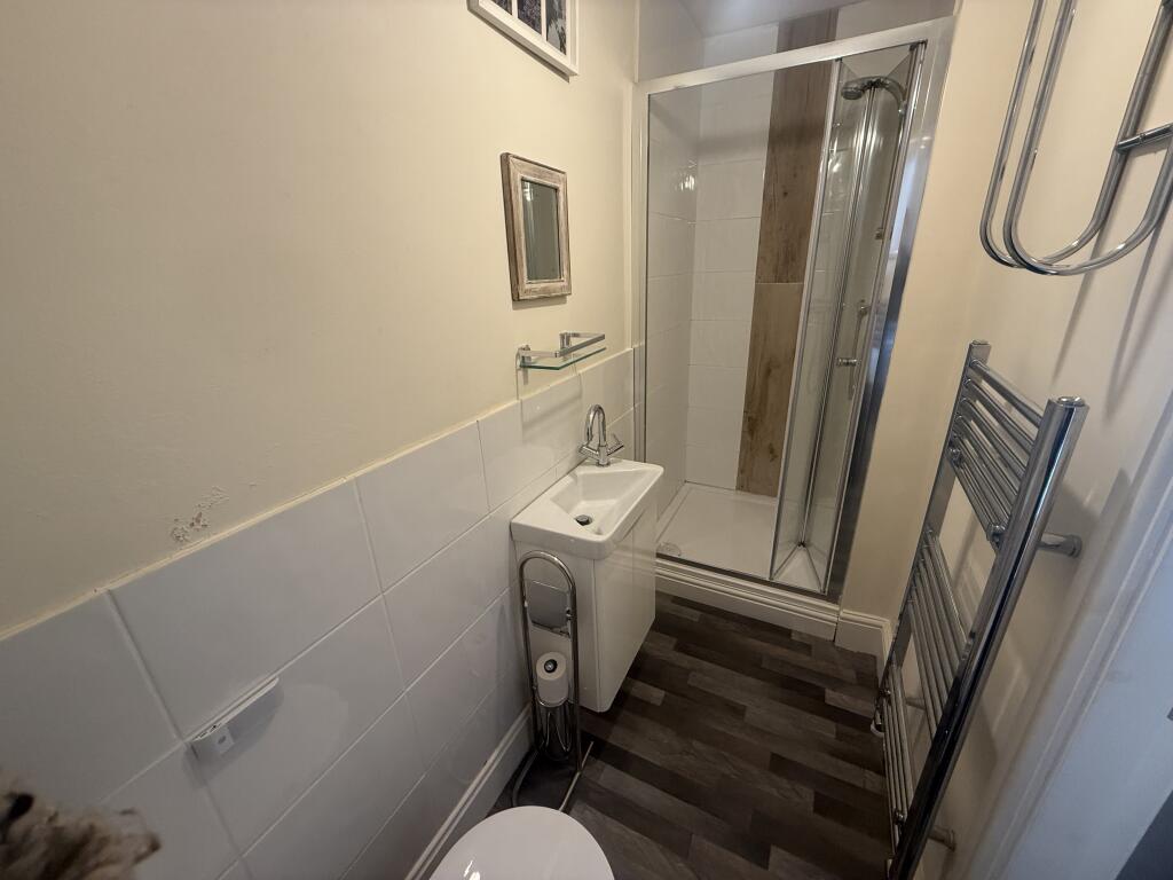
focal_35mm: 14
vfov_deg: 85.7
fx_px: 474
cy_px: 440
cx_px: 586
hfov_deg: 102.1
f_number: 2.2
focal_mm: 2.22
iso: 200
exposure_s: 1/99
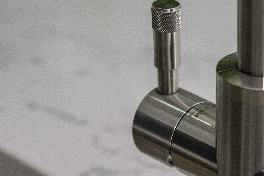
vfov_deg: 7.8
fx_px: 1269
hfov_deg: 11.6
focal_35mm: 173
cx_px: 330
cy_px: 257
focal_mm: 50
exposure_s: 1/125
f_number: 2.8
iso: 200
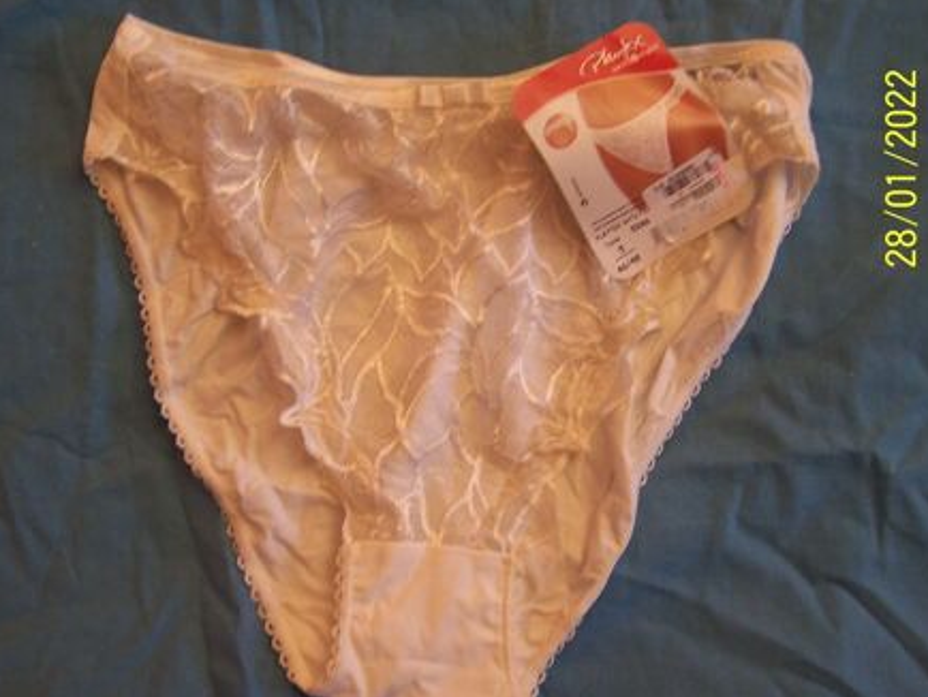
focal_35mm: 42
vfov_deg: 34.4
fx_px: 1127
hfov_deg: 44.8
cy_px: 368
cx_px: 460
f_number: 2.8
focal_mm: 6.3
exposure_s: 1/20
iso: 140
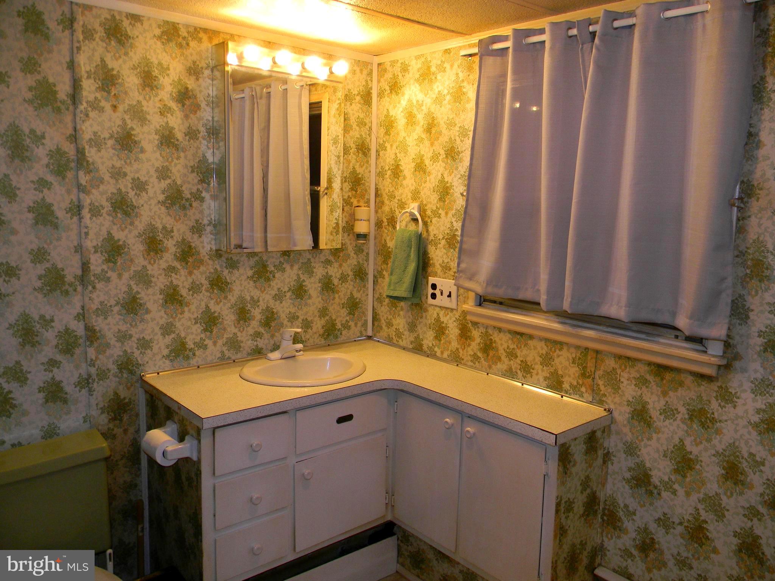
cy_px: 290
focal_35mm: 28
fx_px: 627
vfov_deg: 49.7
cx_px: 388
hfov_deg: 63.4
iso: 138
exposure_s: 1/30
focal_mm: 5
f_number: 3.5
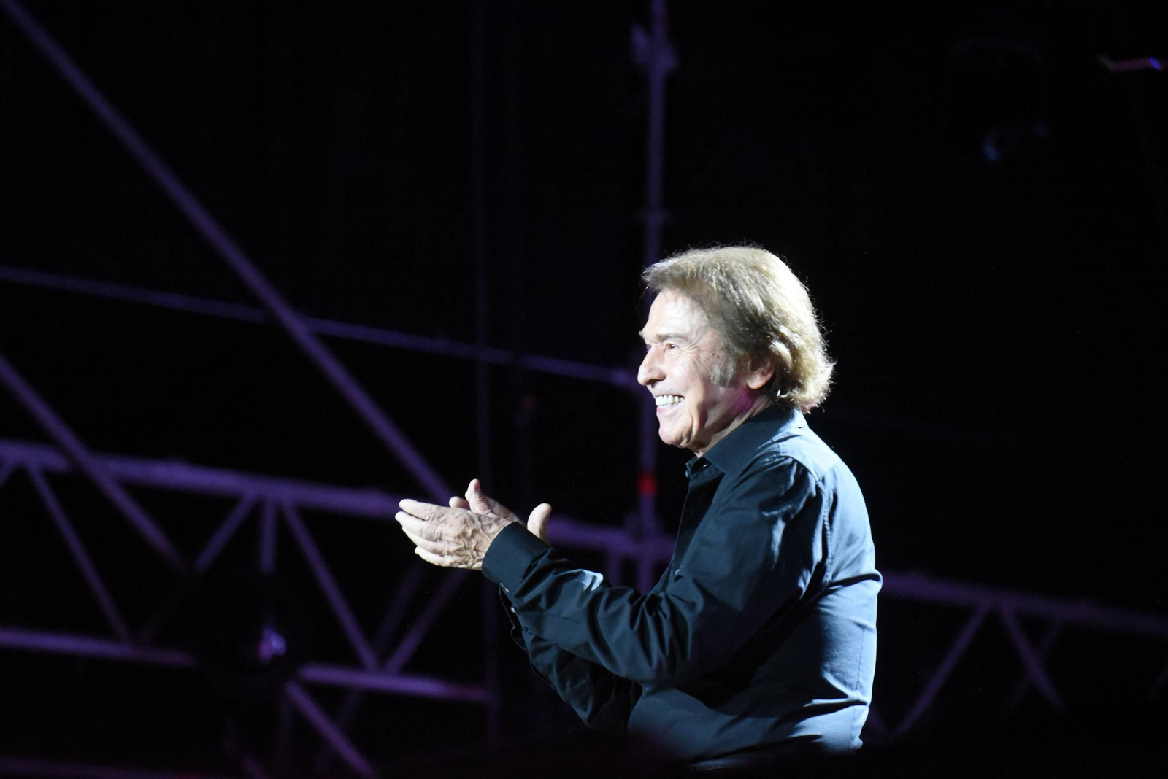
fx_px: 5355
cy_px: 390
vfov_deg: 8.3
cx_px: 584
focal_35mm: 165
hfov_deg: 12.4
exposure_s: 1/400
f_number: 4
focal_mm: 165
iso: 10000
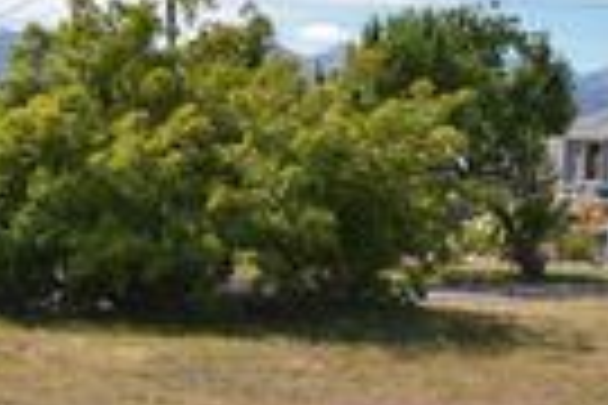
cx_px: -54
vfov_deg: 10.9
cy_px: 367
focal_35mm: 125
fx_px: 2111
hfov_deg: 15.9
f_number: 11
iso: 100
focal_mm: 24
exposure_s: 1/200
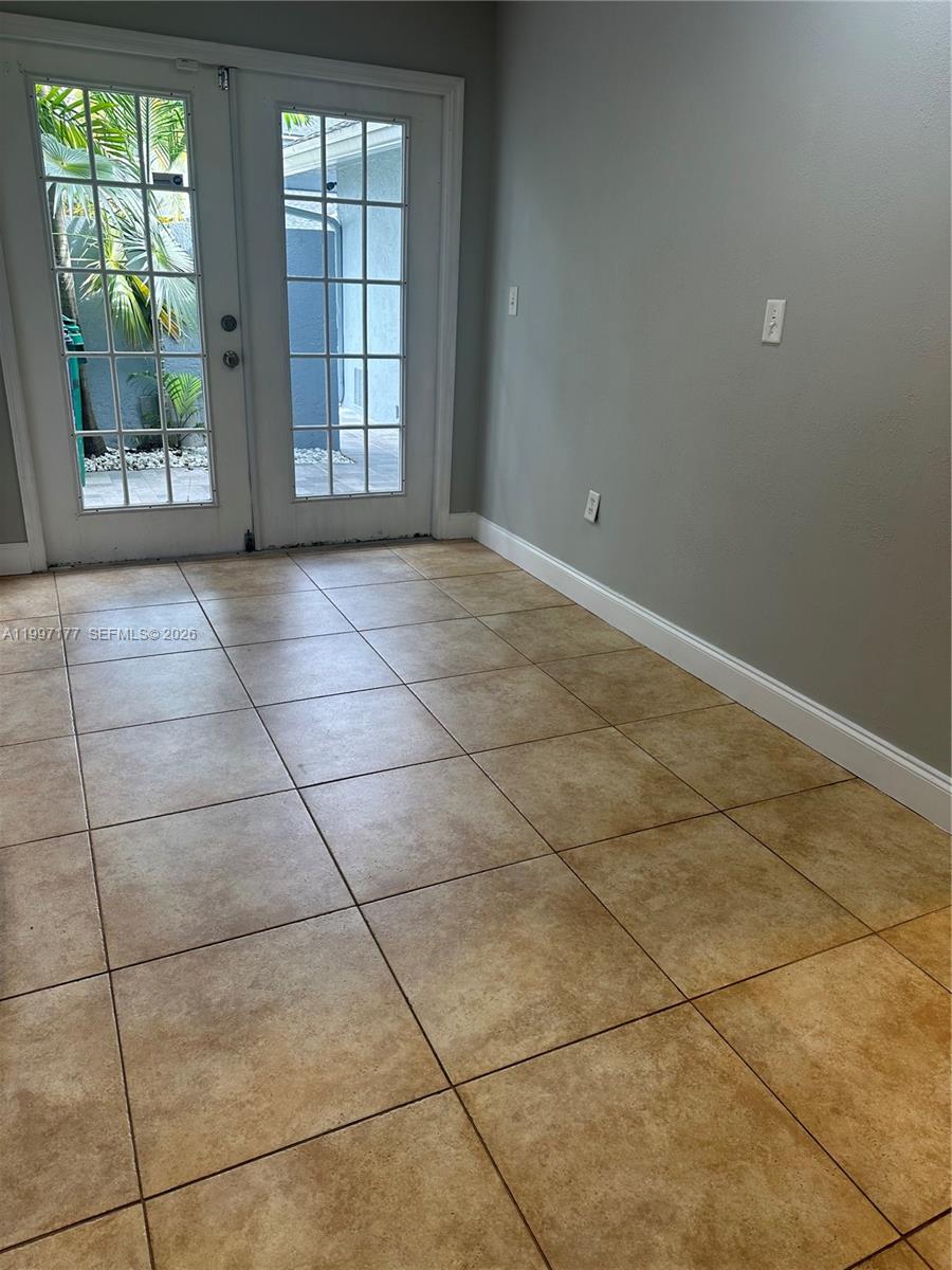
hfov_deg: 56.8
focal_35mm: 24
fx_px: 880
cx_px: 476
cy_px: 635
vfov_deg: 71.6
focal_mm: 6.86
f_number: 1.78
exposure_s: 1/131
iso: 100
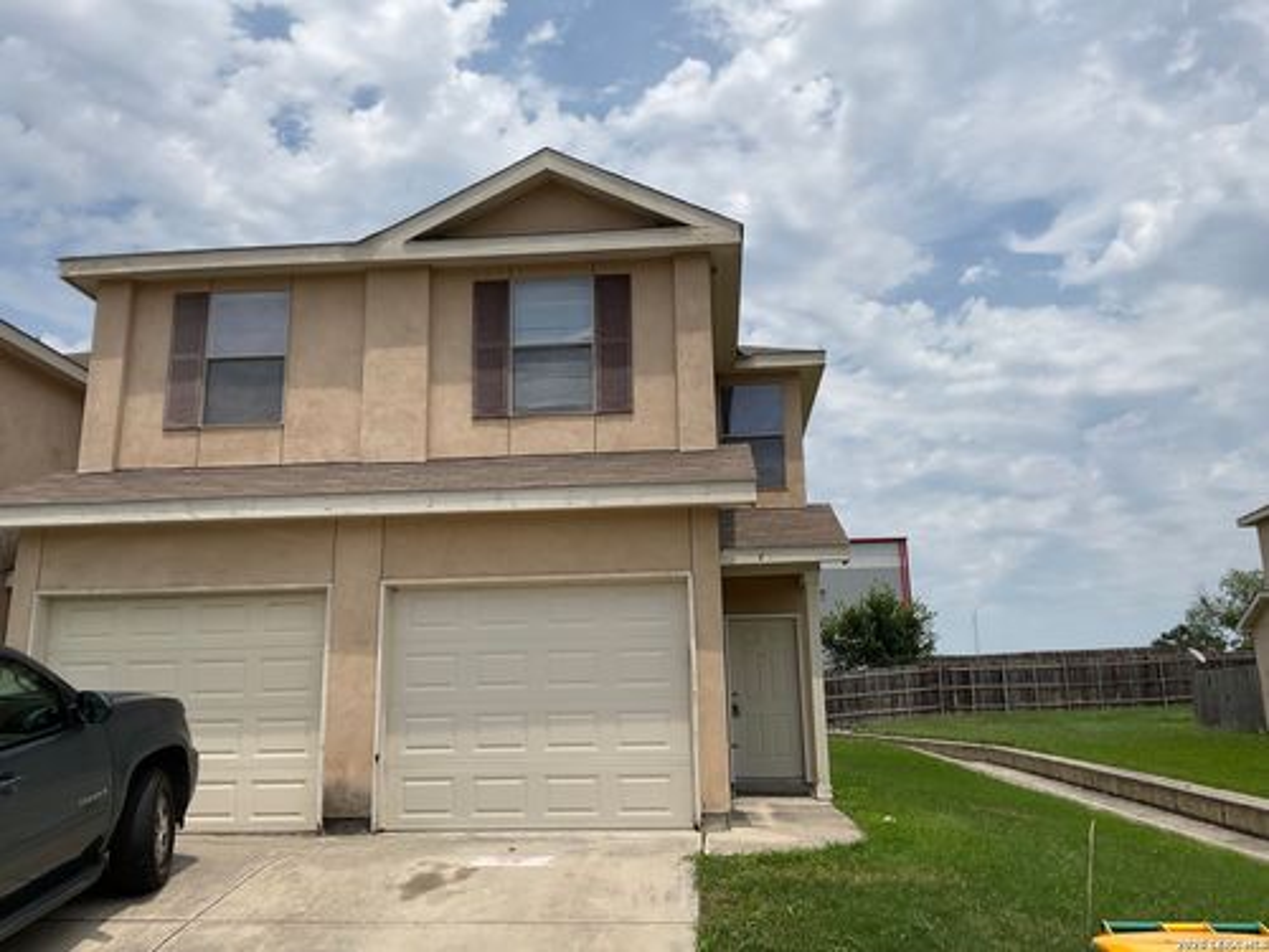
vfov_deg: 48.2
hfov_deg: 61.7
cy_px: 476
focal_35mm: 29
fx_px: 1063
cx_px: 634
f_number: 1.8
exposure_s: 1/3788
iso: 20
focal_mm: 3
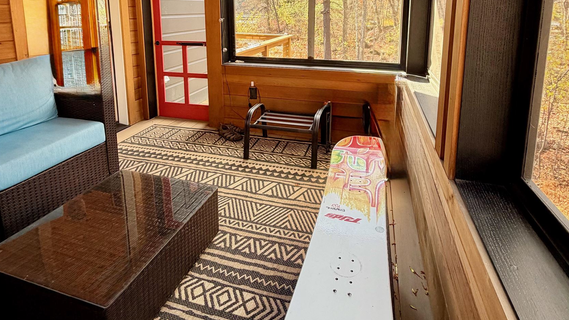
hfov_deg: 83.8
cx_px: 284
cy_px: 61
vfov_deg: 50.1
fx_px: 317
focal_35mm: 21
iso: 100
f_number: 2.2
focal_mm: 2.22
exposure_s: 1/121
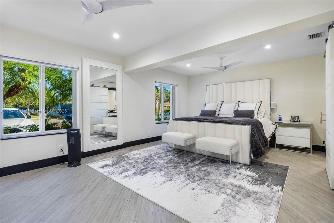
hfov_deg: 96.7
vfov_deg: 73.8
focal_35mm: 16
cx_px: 167
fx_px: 148
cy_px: 112
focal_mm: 16
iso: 1000
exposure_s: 1/30
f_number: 8
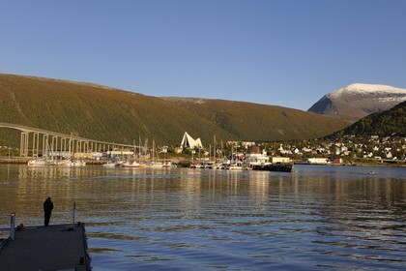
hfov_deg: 41.1
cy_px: 136
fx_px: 541
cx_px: 203
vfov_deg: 28.1
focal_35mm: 48
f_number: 13
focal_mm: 48
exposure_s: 1/160
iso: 200
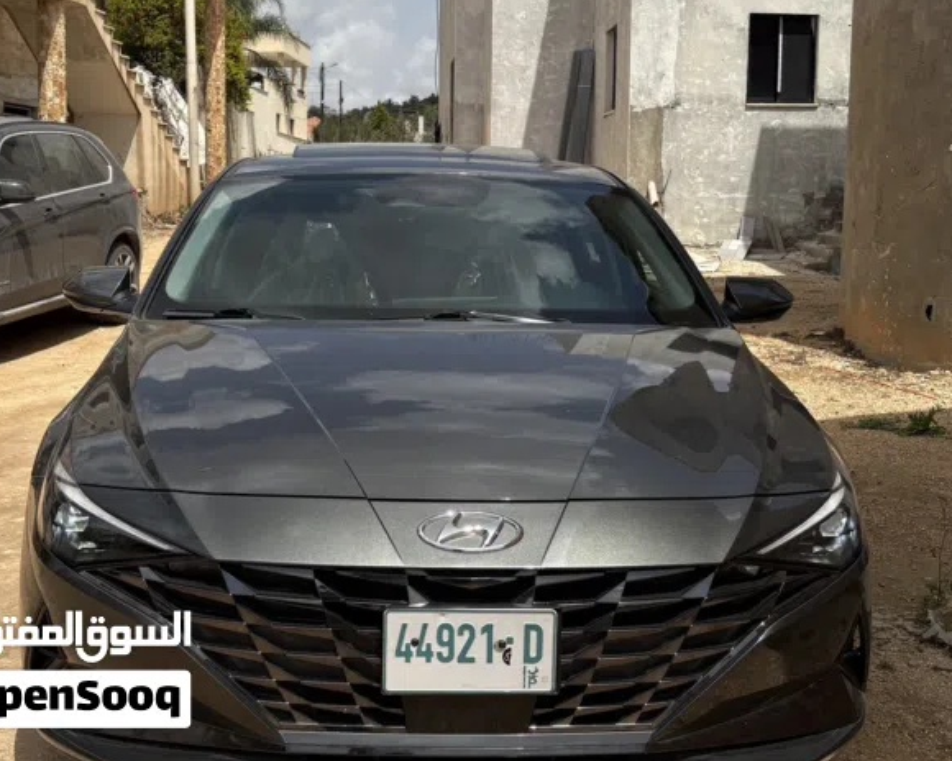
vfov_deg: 51.5
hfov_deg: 62.1
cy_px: 374
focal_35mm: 28
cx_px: 438
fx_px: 789
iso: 50
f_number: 1.6
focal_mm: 5.96
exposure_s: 1/4608
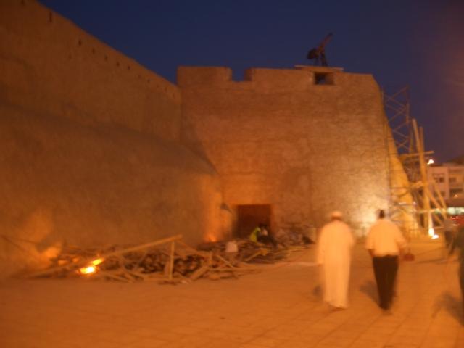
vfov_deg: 40.7
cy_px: 174
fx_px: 469
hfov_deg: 52.6
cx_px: 232
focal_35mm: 35
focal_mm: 5.8
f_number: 2.6
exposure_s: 1
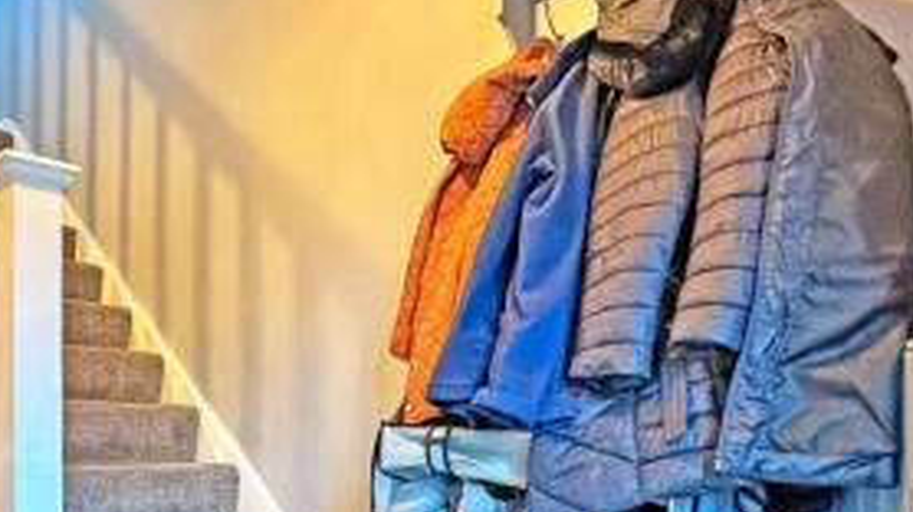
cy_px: 435
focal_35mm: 32
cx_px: 330
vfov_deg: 35.0
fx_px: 774
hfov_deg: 60.1
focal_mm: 2.22
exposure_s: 1/50
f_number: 2.2
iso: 800
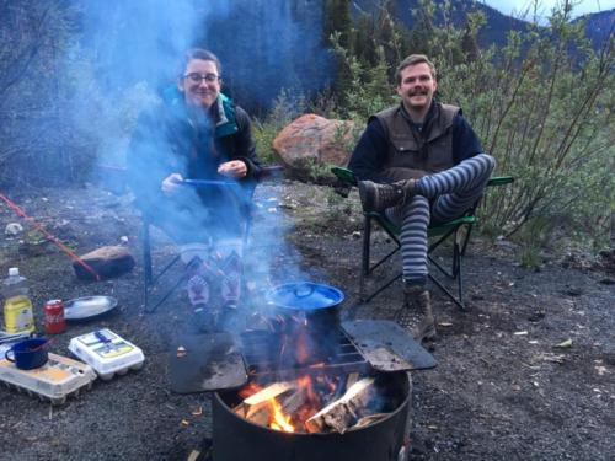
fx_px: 515
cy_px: 230
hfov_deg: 61.7
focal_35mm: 29
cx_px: 308
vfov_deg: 48.2
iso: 64
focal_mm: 4.15
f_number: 2.2
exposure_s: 1/30
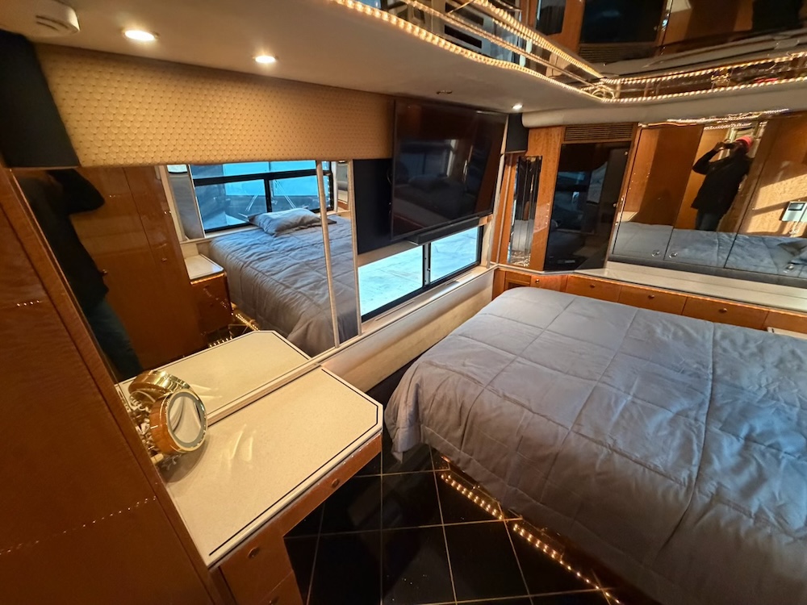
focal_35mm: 14
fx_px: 326
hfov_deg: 102.1
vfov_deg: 85.7
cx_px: 404
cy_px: 302
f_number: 2.2
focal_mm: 2.22
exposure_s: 1/42
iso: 800
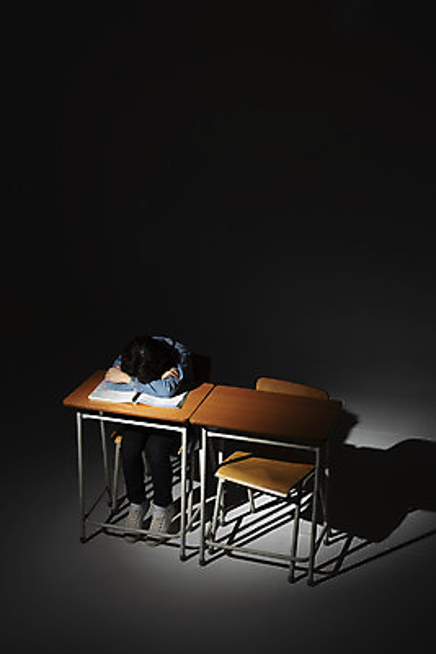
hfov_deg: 28.1
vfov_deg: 41.1
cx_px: 218
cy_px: 327
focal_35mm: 48
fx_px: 871
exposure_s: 1/125
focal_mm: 48
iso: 100
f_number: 9
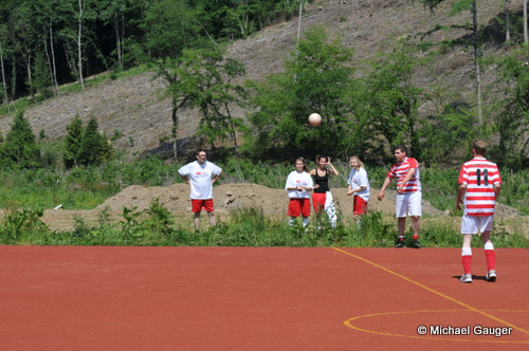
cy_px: 176
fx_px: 1541
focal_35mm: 105
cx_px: 264
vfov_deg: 13.0
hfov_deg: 19.5
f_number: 8
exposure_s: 1/640
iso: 200
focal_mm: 70
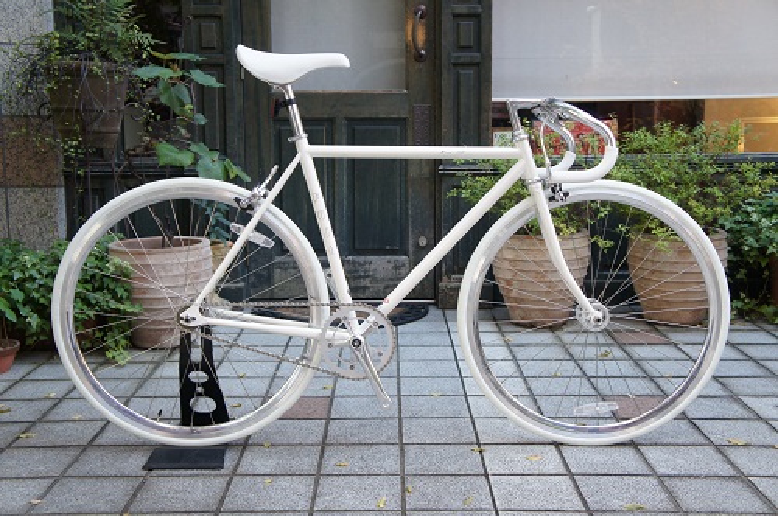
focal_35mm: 44
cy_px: 258
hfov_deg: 45.0
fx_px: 939
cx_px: 389
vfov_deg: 30.8
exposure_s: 1/160
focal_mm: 29
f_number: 4
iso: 640
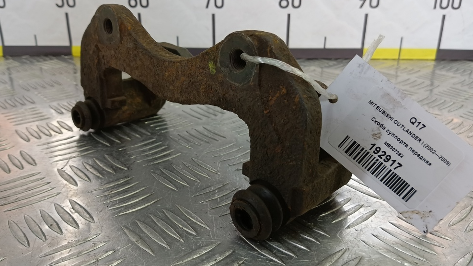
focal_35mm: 26
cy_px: 124
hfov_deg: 71.9
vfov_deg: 44.3
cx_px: 231
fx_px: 326
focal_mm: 4.11
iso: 153
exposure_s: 1/100
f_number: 1.6
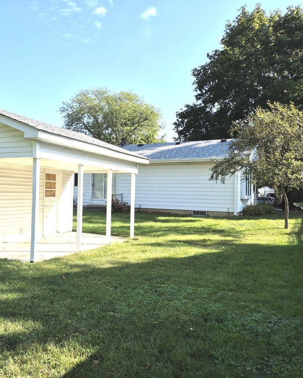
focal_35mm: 30
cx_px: 109
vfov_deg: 58.8
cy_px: 189
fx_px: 336
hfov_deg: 47.9
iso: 25
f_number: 1.8
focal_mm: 5.4
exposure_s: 1/1292
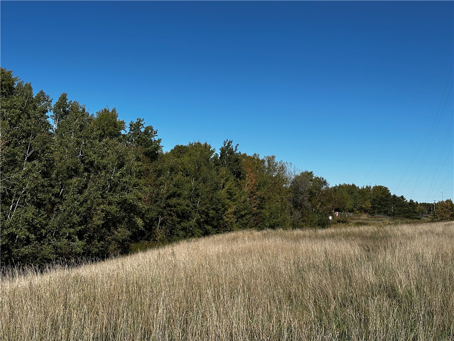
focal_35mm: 48
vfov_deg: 30.3
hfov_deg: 39.7
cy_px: 170
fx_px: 630
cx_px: 227
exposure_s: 1/6211
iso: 64
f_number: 1.78
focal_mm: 6.86
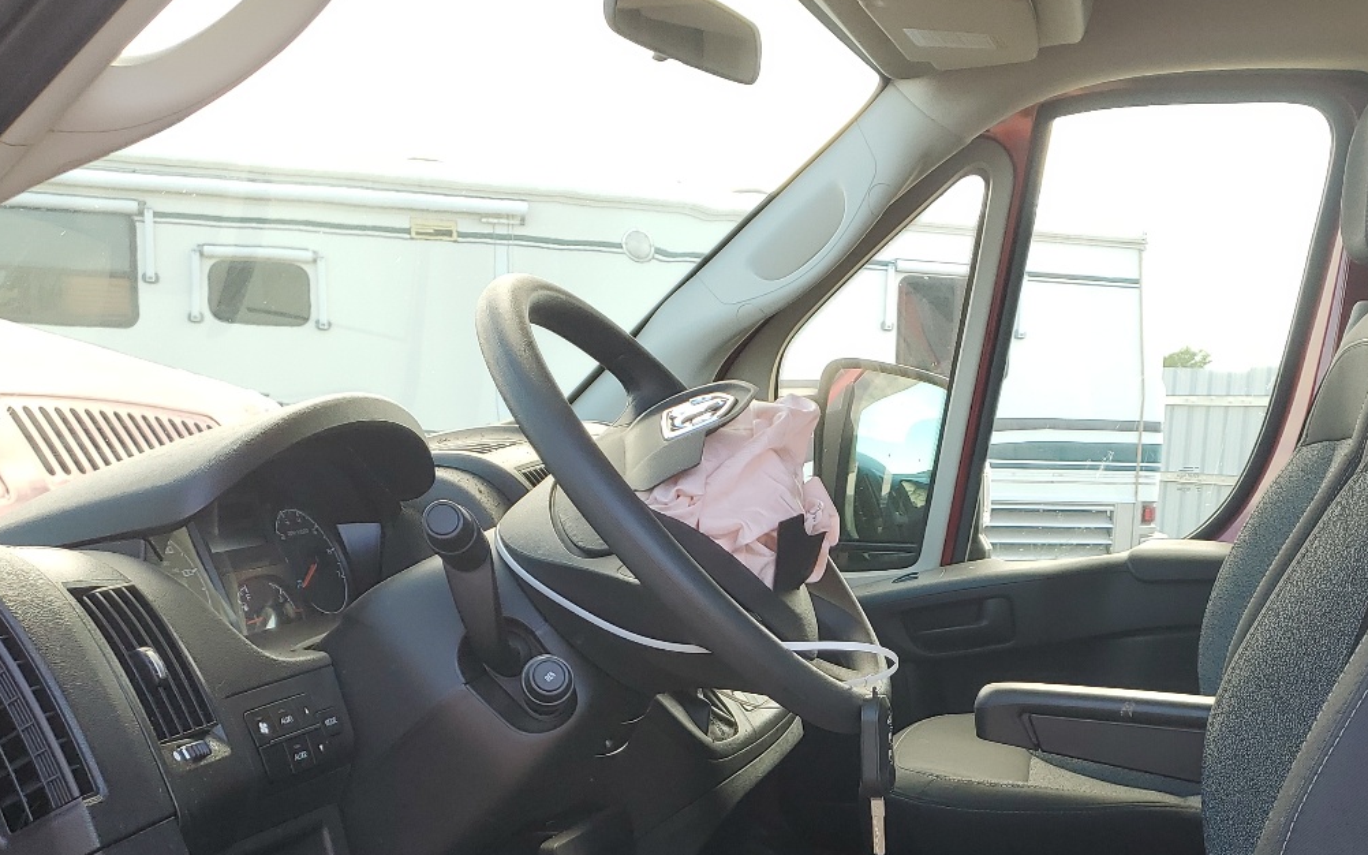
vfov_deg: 28.1
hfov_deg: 44.8
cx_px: 883
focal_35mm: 44
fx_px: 1640
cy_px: 766
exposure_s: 1/217
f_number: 1.5
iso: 50
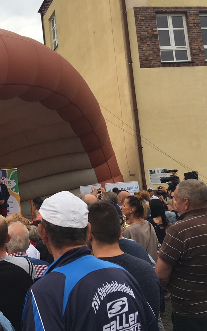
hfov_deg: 28.0
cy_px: 169
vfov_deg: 47.2
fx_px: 379
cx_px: -17
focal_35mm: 42
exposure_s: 1/366
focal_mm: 4.15
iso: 25
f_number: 2.2
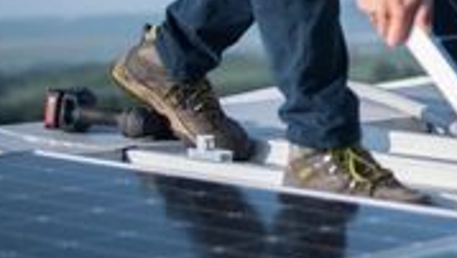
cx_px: 901
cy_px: -70
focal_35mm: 164
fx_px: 1989
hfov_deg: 11.8
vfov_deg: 7.3
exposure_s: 1/3200
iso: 64
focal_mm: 35
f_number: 1.4
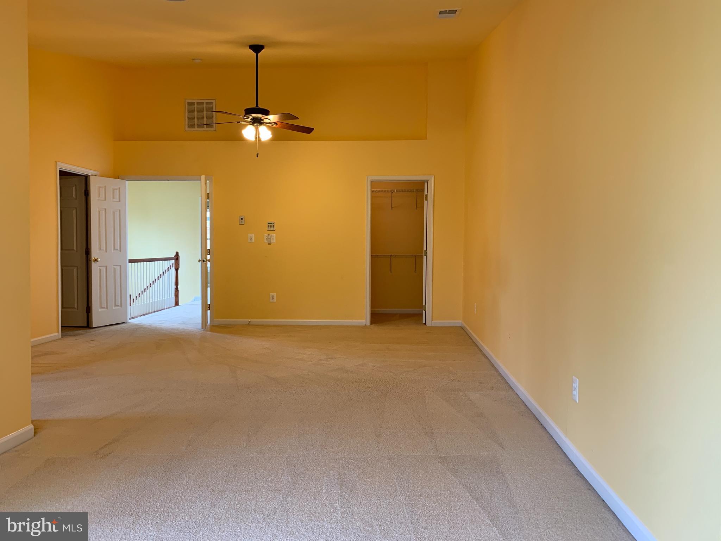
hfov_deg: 67.3
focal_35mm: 26
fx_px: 542
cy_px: 270
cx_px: 360
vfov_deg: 53.1
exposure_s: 1/60
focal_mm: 4.25
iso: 80
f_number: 1.8
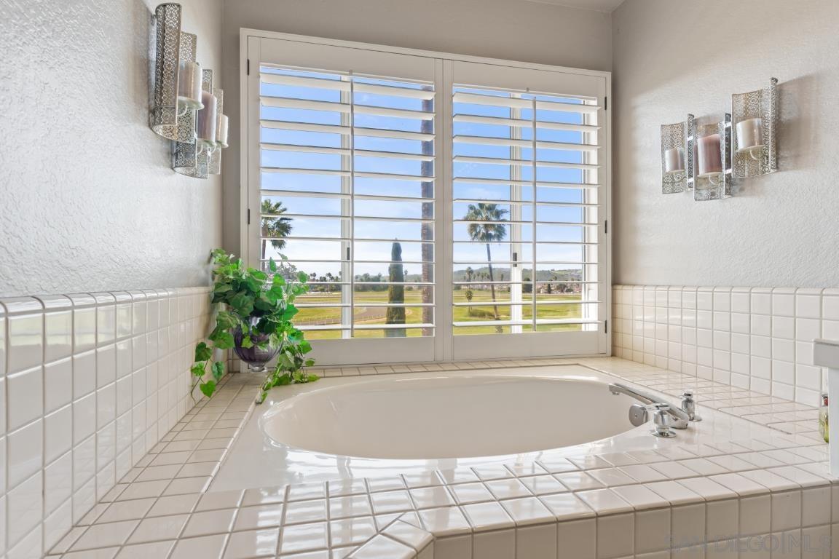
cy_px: 280
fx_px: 419
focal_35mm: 18
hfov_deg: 90.0
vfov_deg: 67.4
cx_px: 420
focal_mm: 18
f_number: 8
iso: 80
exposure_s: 1/8
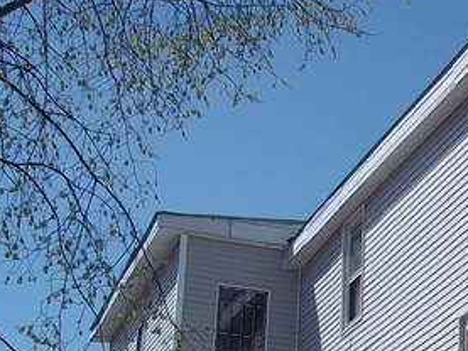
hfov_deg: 17.7
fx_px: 1407
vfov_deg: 14.0
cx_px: 600
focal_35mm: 104
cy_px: 380
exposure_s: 1/400
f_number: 8
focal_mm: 6.5
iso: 80
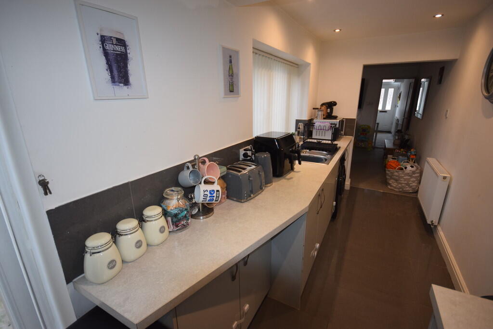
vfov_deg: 72.1
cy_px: 164
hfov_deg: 95.0
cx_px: 246
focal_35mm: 16
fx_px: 226
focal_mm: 11
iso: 800
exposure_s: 1/80
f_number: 4.2
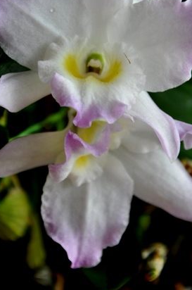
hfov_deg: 5.6
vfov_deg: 8.4
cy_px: 93
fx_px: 1966
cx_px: 116
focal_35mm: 245
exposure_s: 1/125
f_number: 7.1
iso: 400
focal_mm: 105
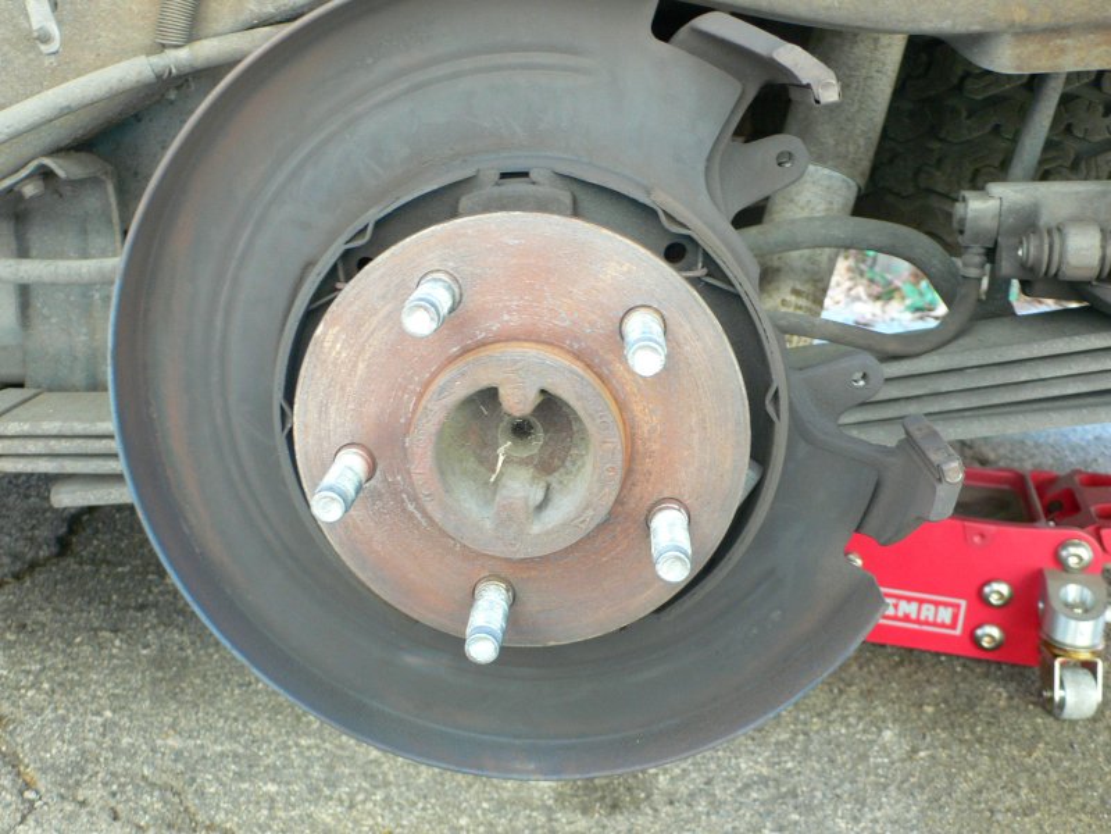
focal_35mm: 34
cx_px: 556
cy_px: 417
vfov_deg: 41.8
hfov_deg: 54.0
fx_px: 1091
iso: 160
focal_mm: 6.3
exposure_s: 1/30
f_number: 2.8
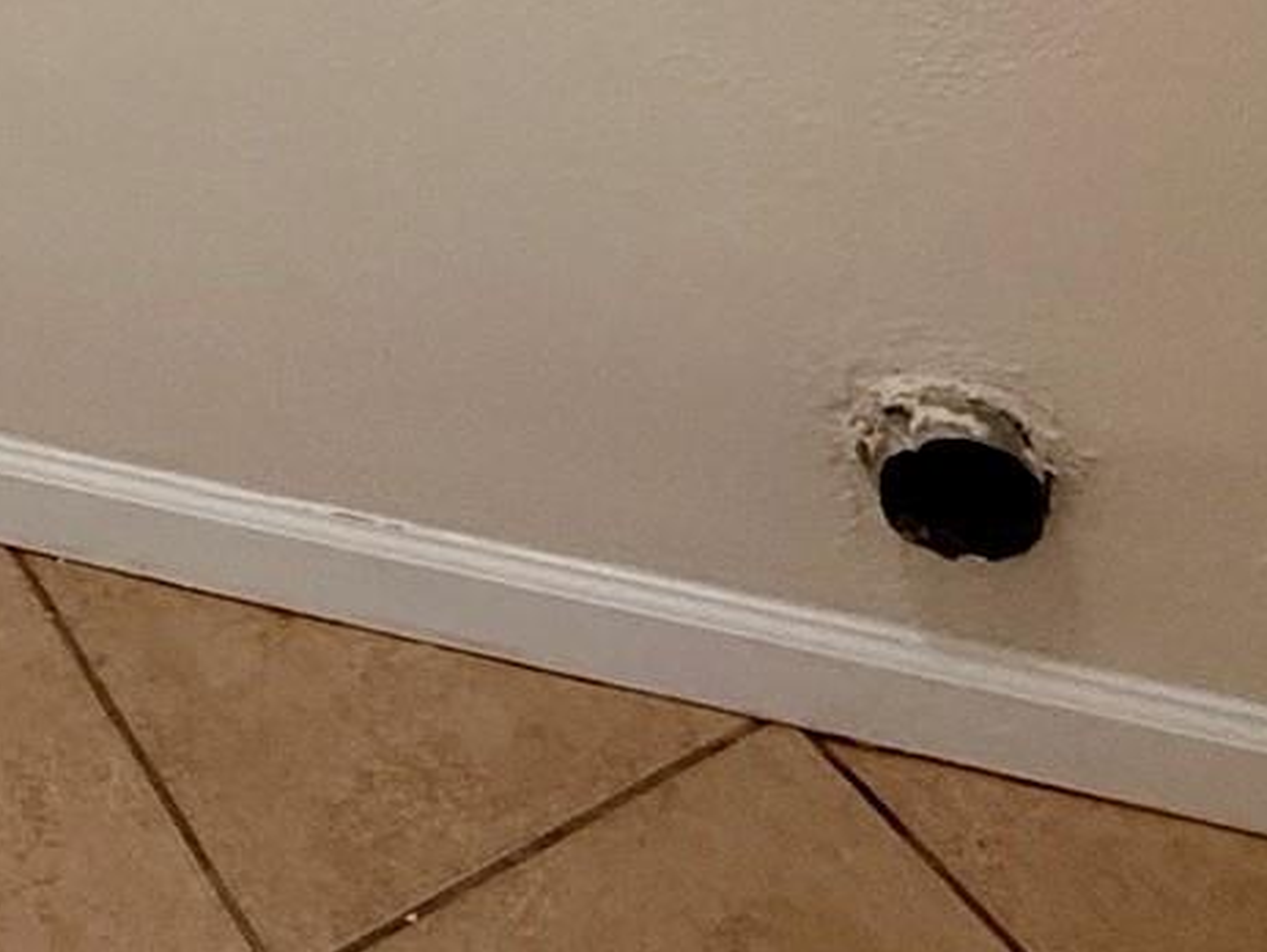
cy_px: -842
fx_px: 2270
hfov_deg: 28.2
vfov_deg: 18.0
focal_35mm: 62
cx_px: -154
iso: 320
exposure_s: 1/120
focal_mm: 2.22
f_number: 2.2
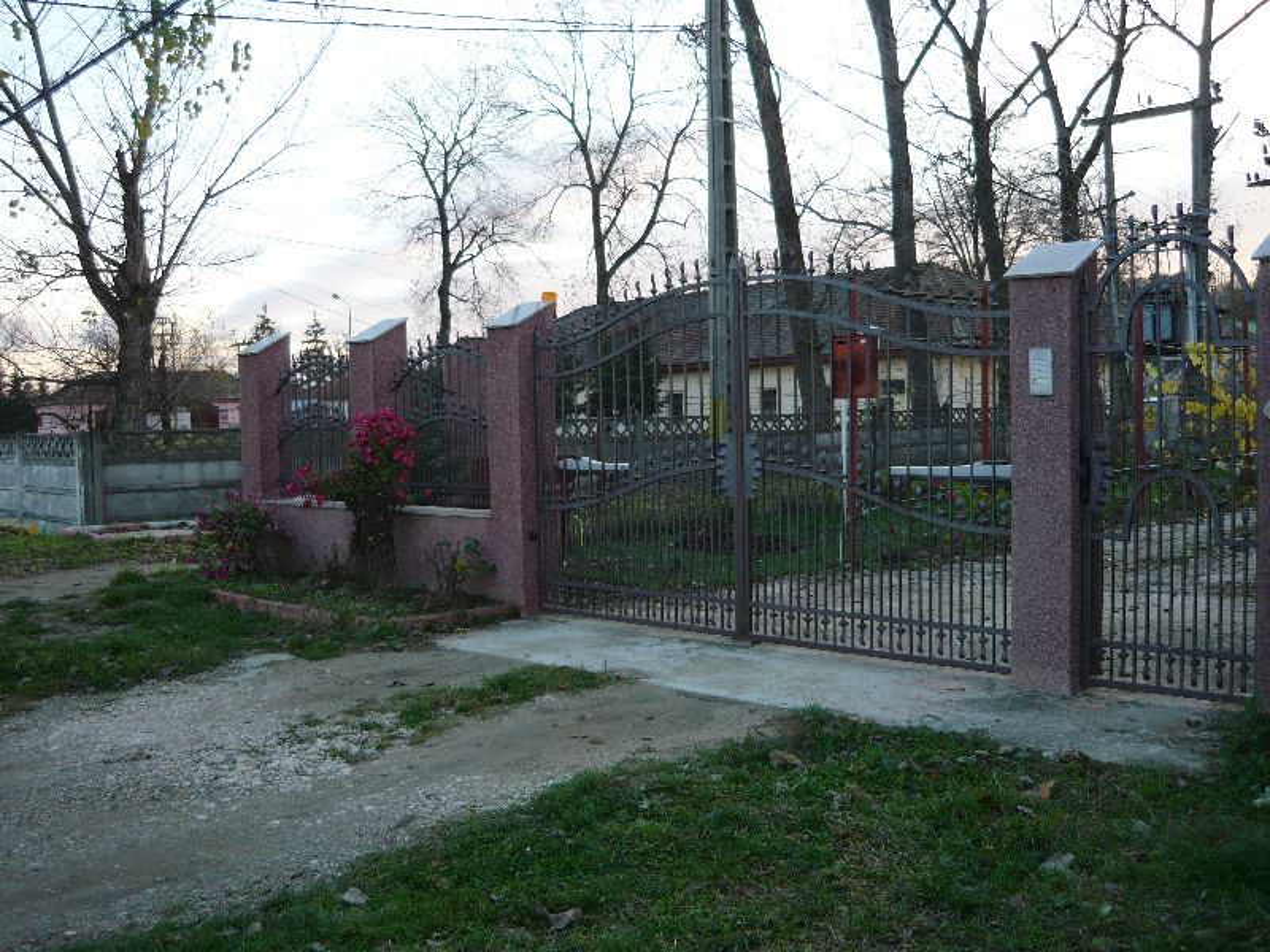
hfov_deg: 55.4
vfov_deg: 42.9
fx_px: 1211
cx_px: 635
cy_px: 476
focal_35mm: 33
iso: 100
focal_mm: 5.5
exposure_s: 1/50
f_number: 2.8
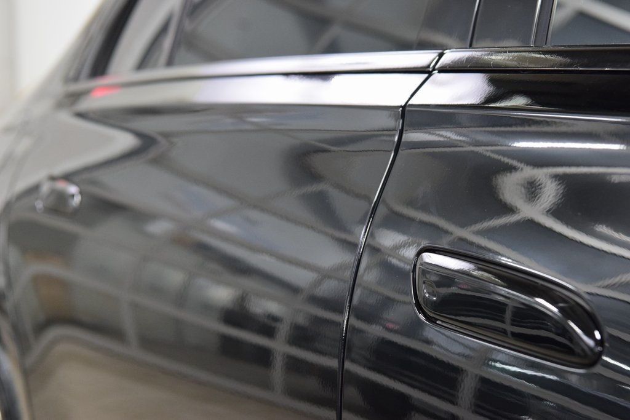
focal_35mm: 93
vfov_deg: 14.7
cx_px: 315
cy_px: 210
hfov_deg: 21.9
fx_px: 1628
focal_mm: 62
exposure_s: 1/30
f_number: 6.3
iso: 1600
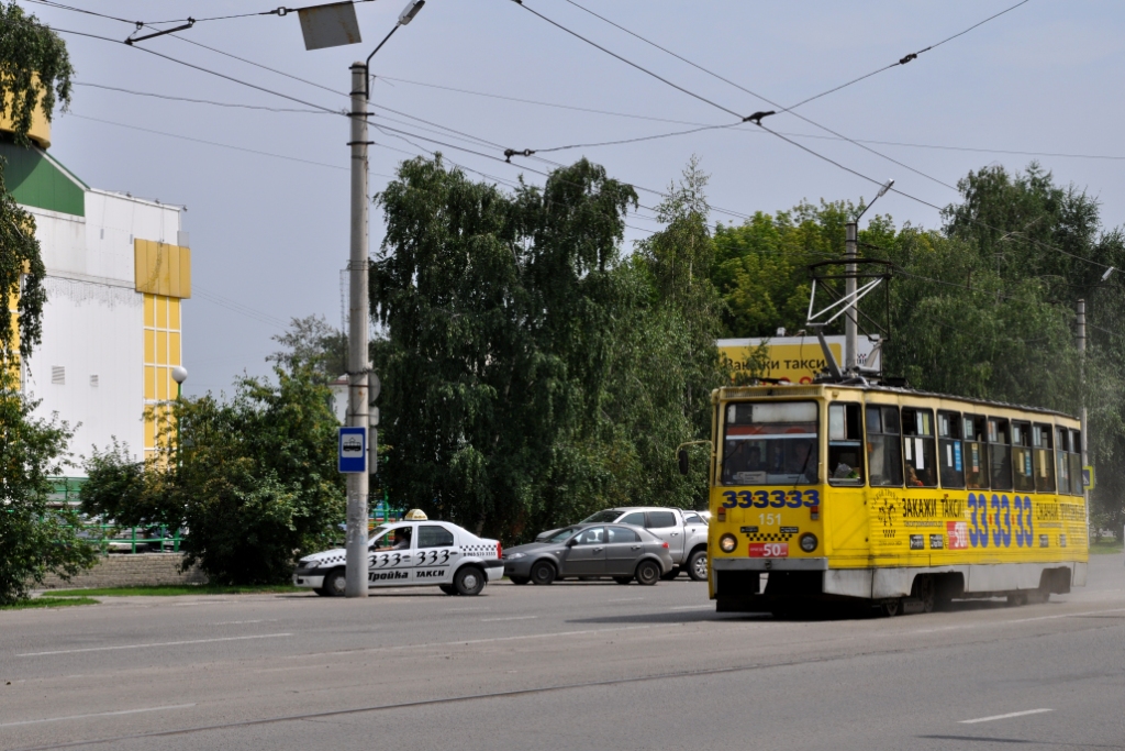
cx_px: 562
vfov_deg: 13.0
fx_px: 3281
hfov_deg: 19.5
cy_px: 376
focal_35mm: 105
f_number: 10
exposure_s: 1/400
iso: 200
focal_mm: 70
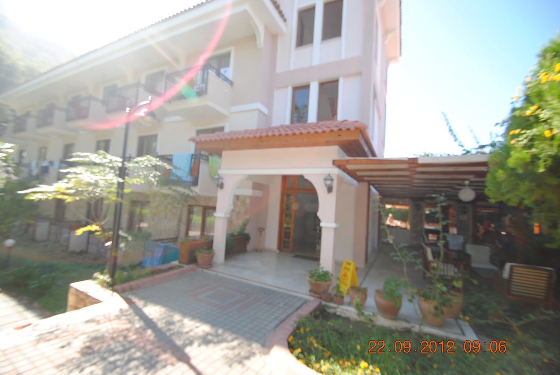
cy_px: 188
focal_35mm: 15
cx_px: 280
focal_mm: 10
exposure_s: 1/200
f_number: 4
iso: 100
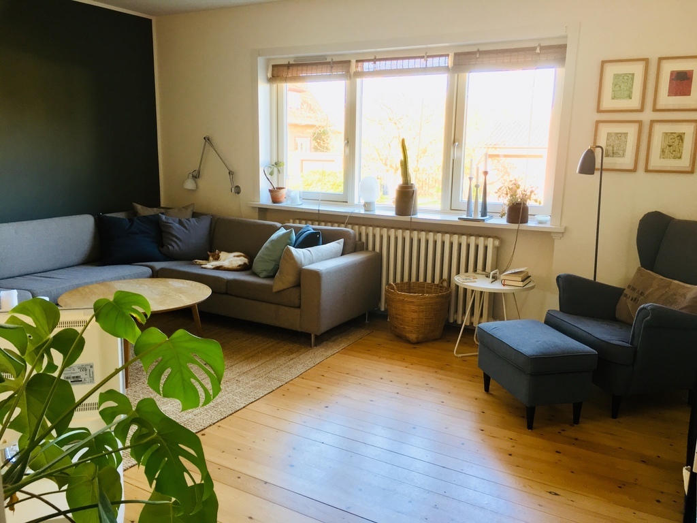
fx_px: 584
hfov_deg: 61.7
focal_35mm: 29
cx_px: 348
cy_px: 262
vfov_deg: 48.2
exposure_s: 1/33
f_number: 2.2
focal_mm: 4.15
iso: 64
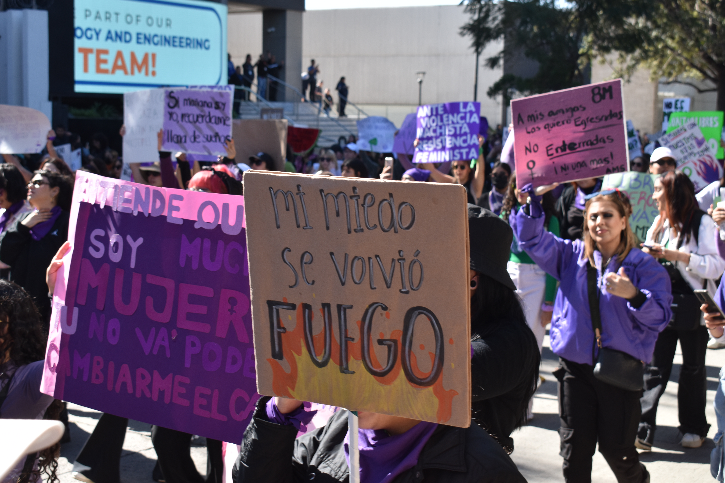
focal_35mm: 60
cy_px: 242
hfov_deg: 33.4
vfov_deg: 22.6
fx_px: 1208
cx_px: 362
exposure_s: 1/250
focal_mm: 40
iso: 200
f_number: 8
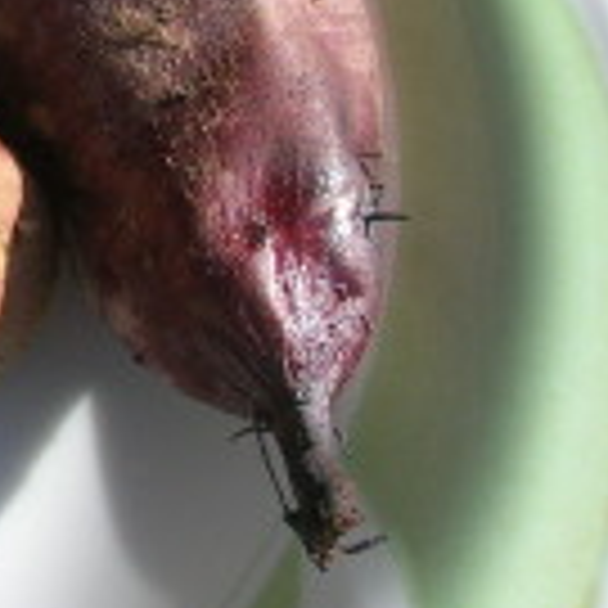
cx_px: -464
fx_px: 2265
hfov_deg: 13.7
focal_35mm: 114
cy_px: -81
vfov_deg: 14.9
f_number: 4.9
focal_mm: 5.7
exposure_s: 1/262
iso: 50
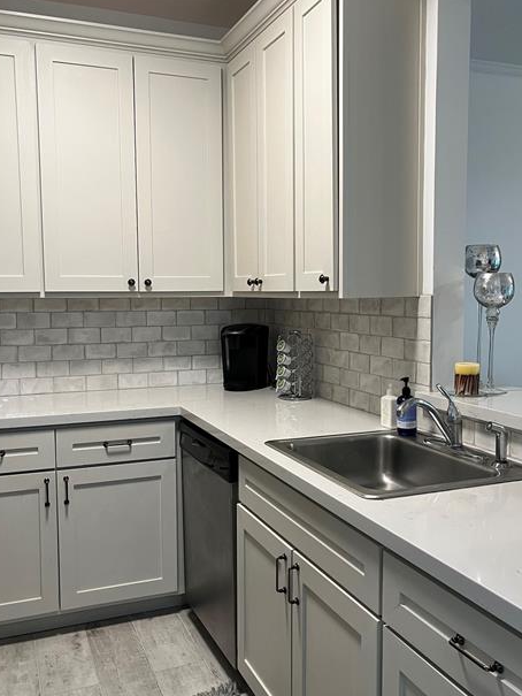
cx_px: 247
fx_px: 663
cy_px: 346
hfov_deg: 42.9
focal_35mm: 33
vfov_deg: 55.3
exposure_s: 1/60
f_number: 1.6
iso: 100
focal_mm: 5.1
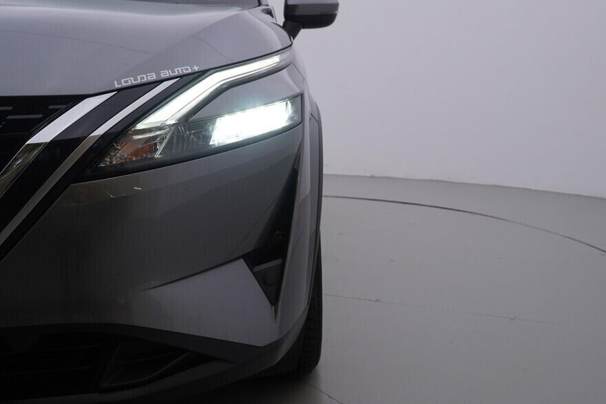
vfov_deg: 31.9
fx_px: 707
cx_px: 336
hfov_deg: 46.3
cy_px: 210
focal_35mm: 42
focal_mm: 24
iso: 125
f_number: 5
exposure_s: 1/125
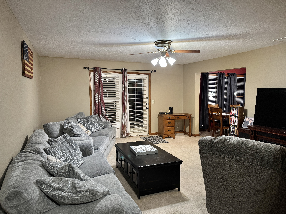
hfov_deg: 71.6
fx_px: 198
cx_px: 143
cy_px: 107
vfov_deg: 56.8
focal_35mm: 24
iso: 500
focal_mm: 6.76
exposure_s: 1/60
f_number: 1.78
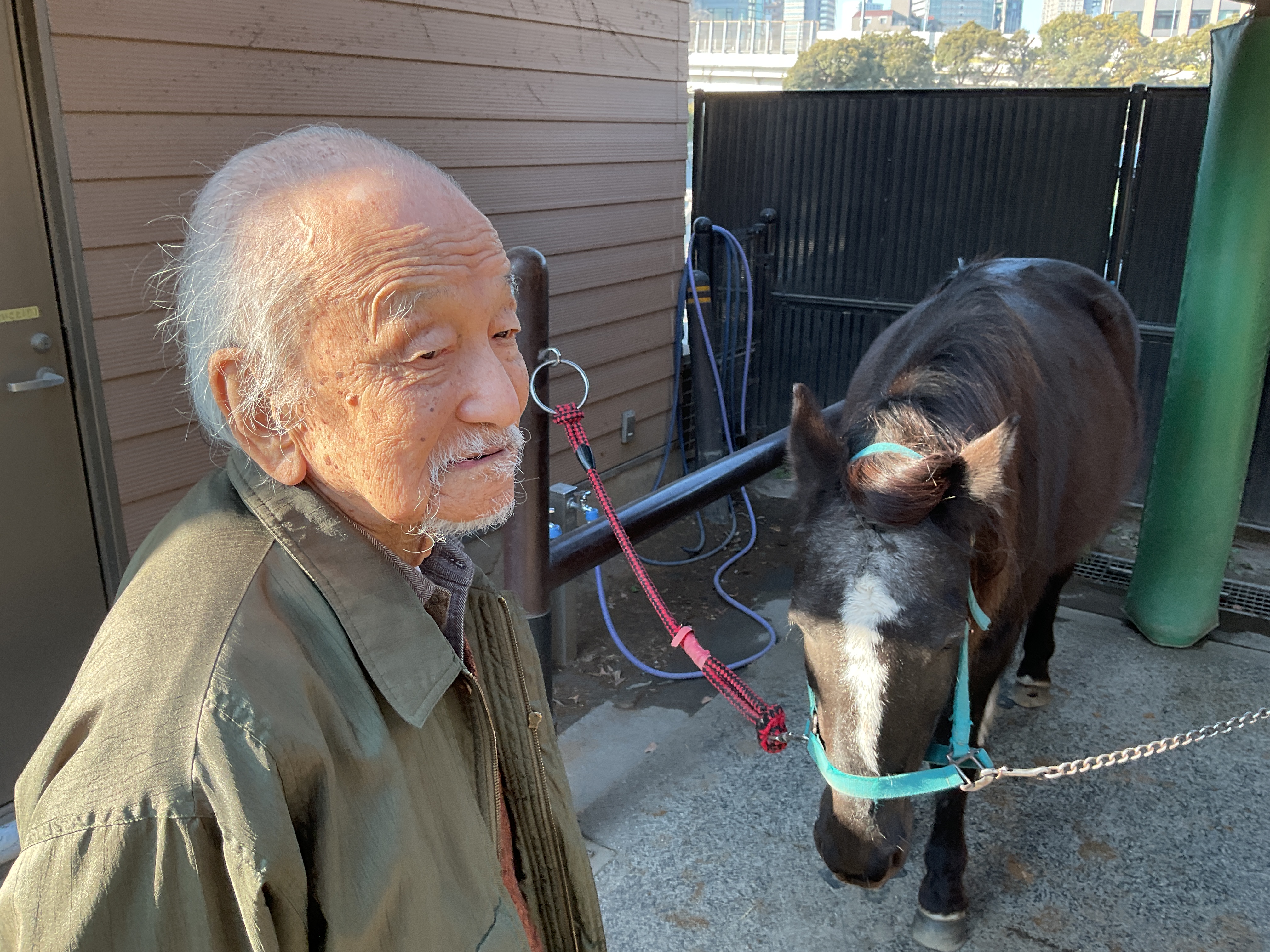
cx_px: 635
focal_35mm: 29
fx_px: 1064
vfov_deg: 48.2
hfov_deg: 61.7
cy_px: 476
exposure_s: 1/137
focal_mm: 3
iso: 16
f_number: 1.8
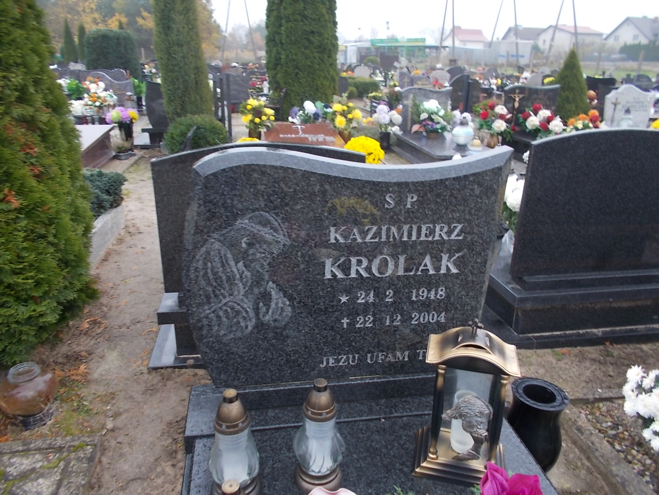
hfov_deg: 67.3
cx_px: 330
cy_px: 248
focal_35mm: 26
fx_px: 495
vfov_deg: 53.1
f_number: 3.2
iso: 80
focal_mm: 4.6
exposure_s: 1/25
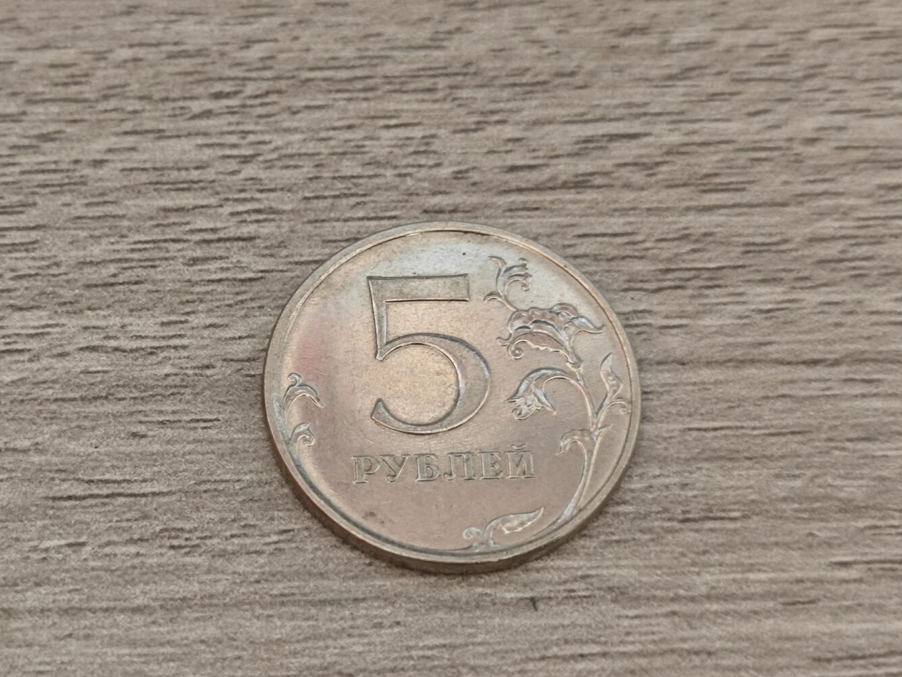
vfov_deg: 18.7
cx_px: 430
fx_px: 2059
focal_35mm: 79
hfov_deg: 24.7
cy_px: 331
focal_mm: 8.7
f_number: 1.9
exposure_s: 1/47.6
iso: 640
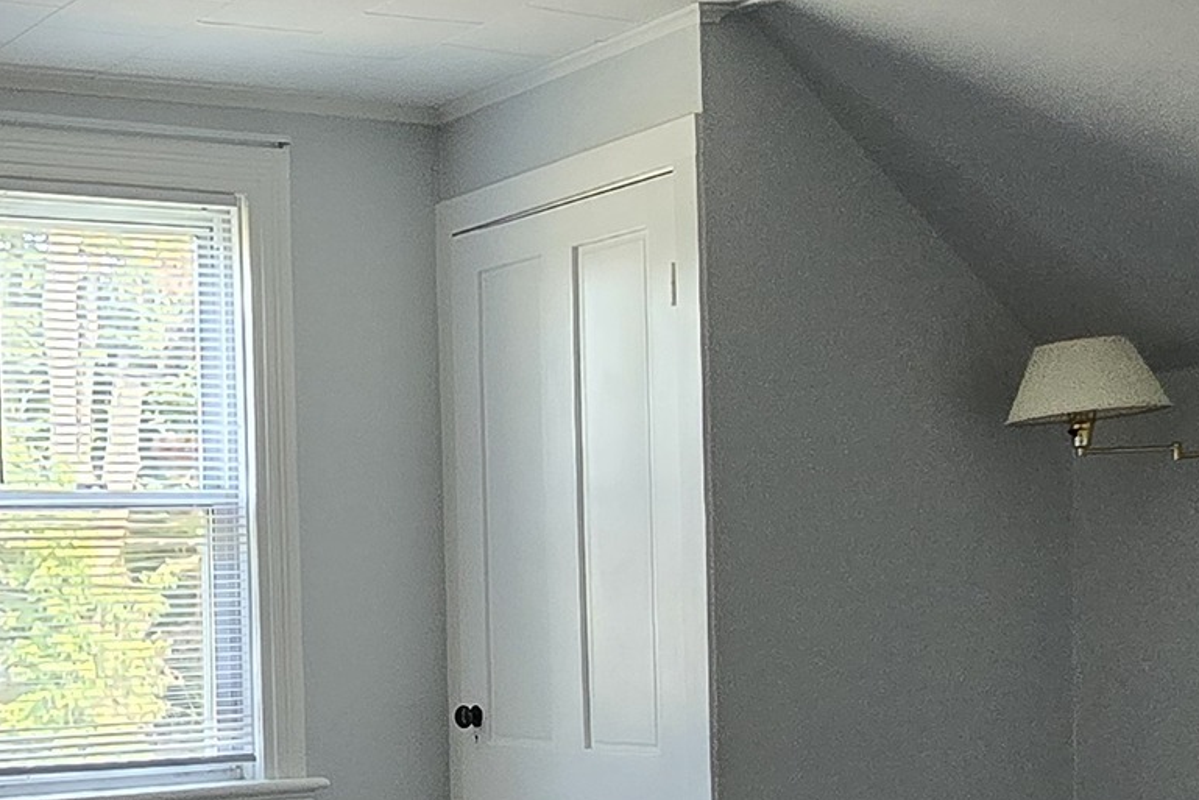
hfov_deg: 34.8
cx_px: 123
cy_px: 696
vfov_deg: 24.5
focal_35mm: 54
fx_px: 1799
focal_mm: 2.2
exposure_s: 1/100
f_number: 2.2
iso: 320
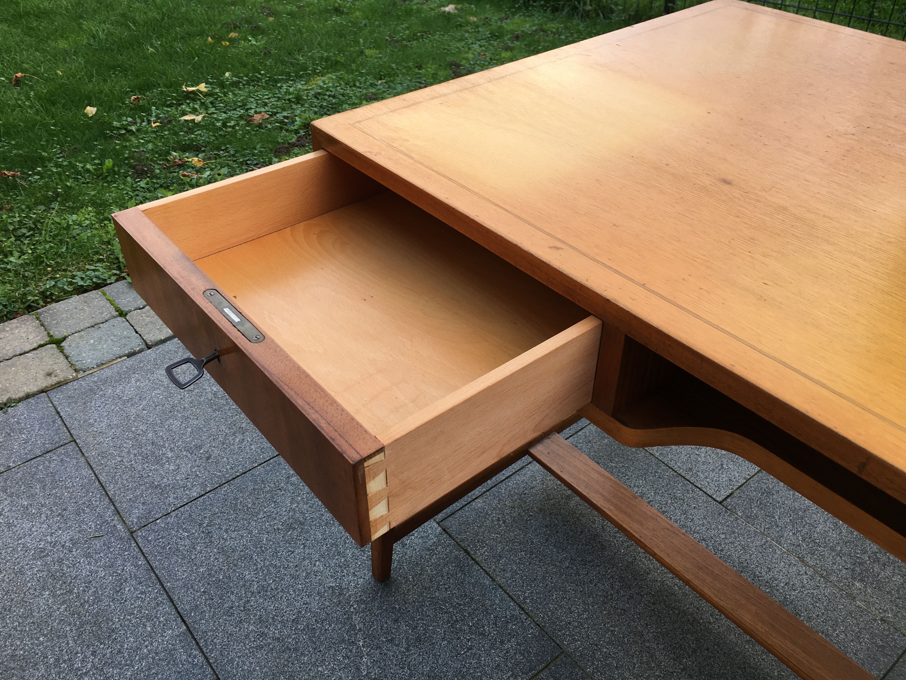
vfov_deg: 48.2
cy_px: 340
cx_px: 453
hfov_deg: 61.7
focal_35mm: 29
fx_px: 759
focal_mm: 4.15
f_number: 2.2
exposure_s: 1/125
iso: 25
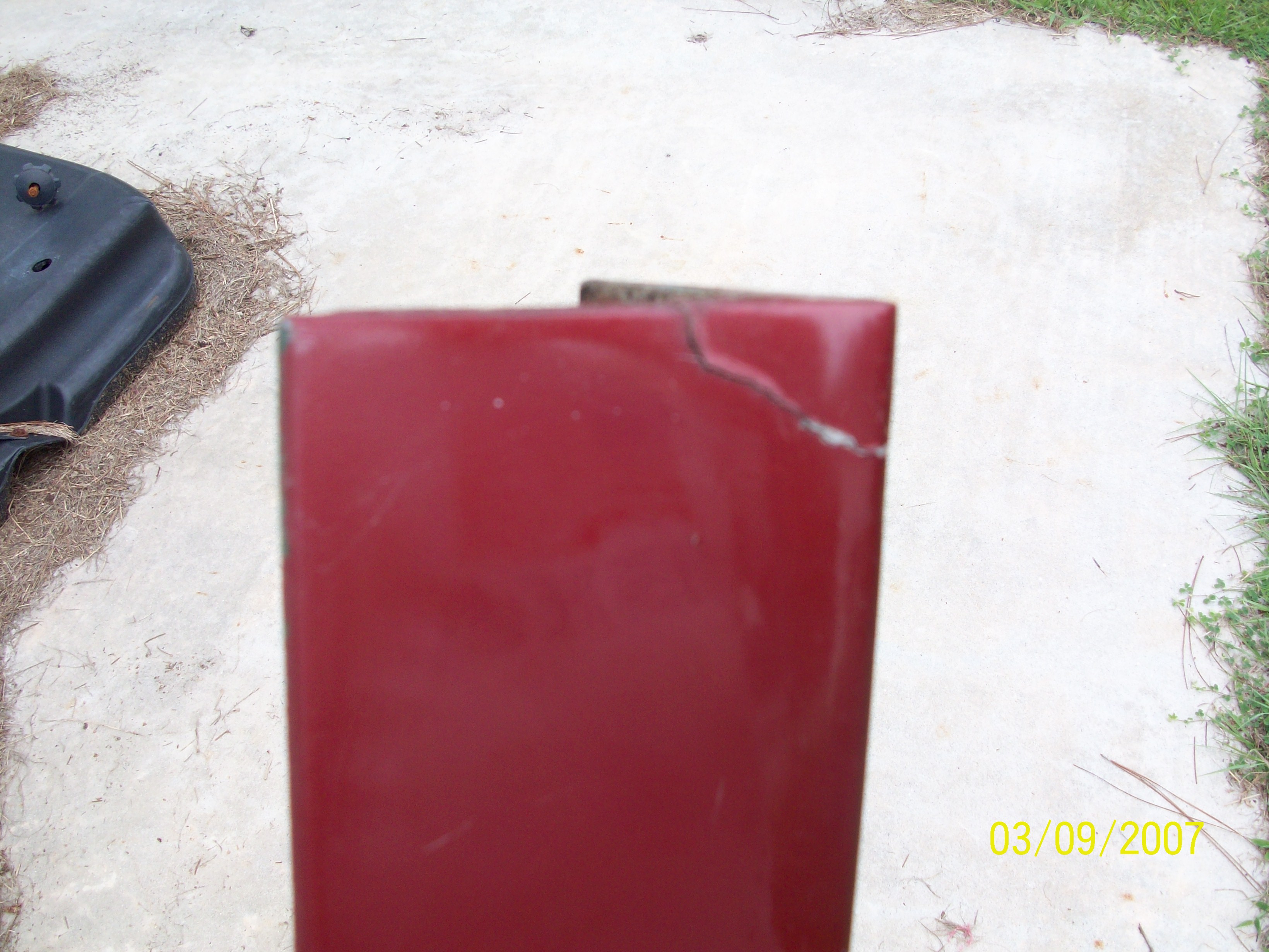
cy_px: 476
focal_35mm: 34
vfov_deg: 41.8
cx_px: 634
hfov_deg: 54.0
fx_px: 1246
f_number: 2.8
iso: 64
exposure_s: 1/334
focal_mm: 5.7
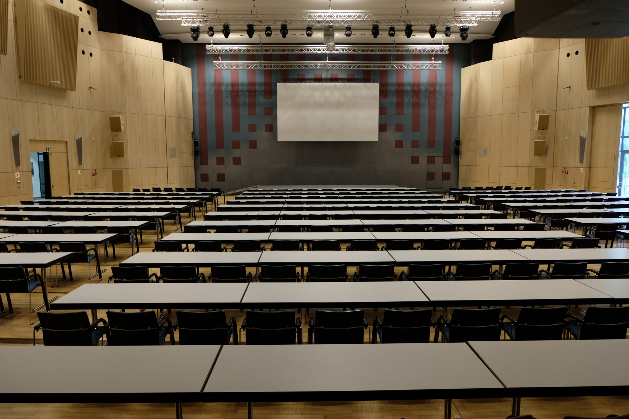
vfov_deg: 47.9
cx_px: 314
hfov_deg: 67.4
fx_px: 472
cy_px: 210
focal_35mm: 27
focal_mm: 18
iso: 800
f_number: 2.8
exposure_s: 1/34
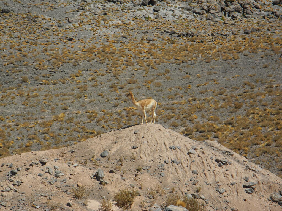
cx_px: 141
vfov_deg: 7.4
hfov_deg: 9.9
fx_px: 1629
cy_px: 106
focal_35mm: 200
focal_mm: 42.6
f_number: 5.6
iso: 100
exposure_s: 1/640
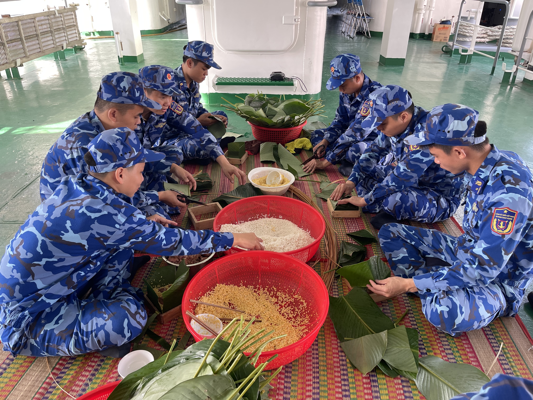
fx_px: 385
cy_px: 200
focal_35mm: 25
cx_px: 266
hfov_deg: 69.4
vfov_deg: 54.9
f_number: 1.6
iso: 80
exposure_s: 1/121
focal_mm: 5.1
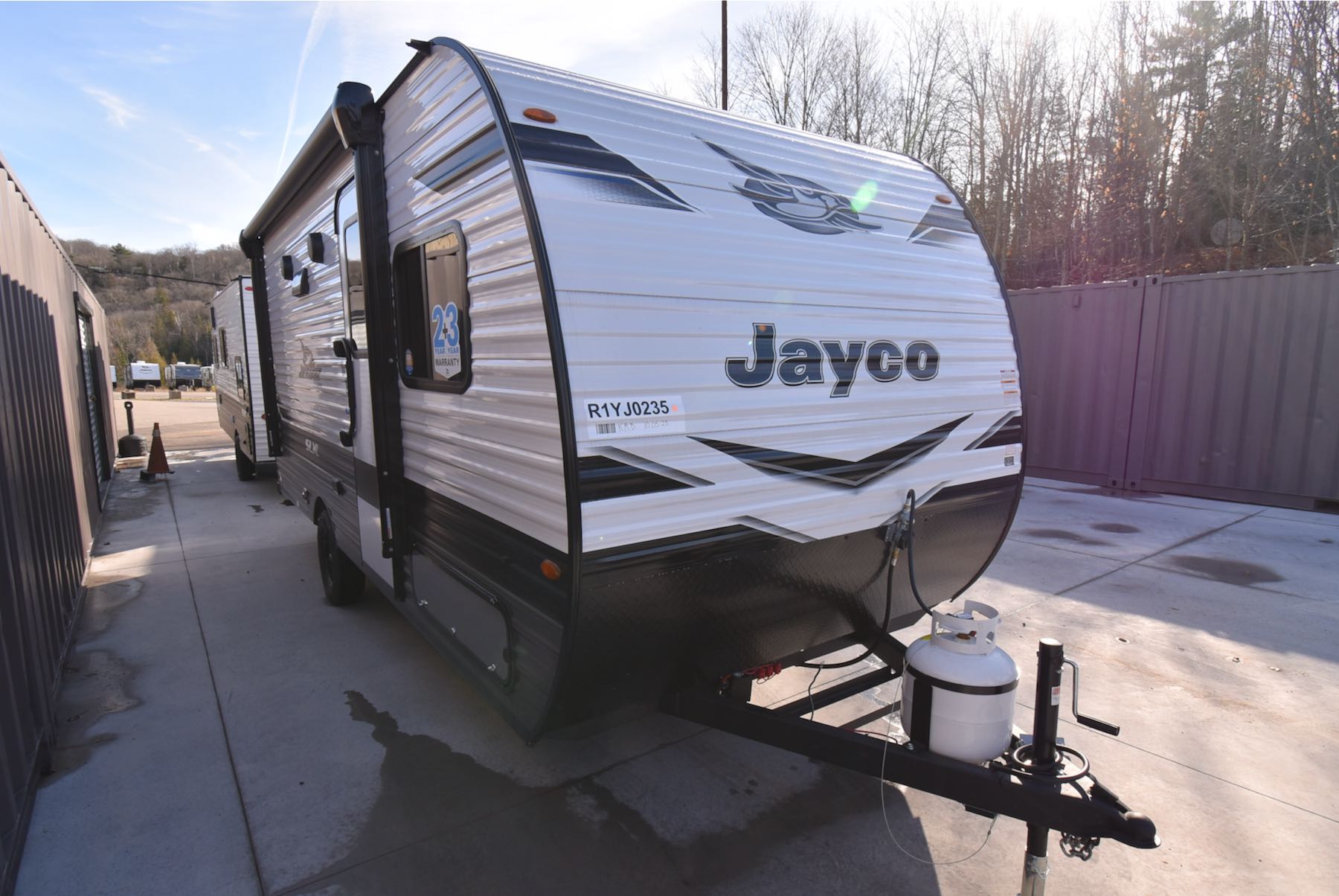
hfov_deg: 94.9
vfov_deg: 72.2
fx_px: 614
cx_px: 670
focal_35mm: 16
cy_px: 448
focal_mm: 11
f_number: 8
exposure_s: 1/250
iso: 200
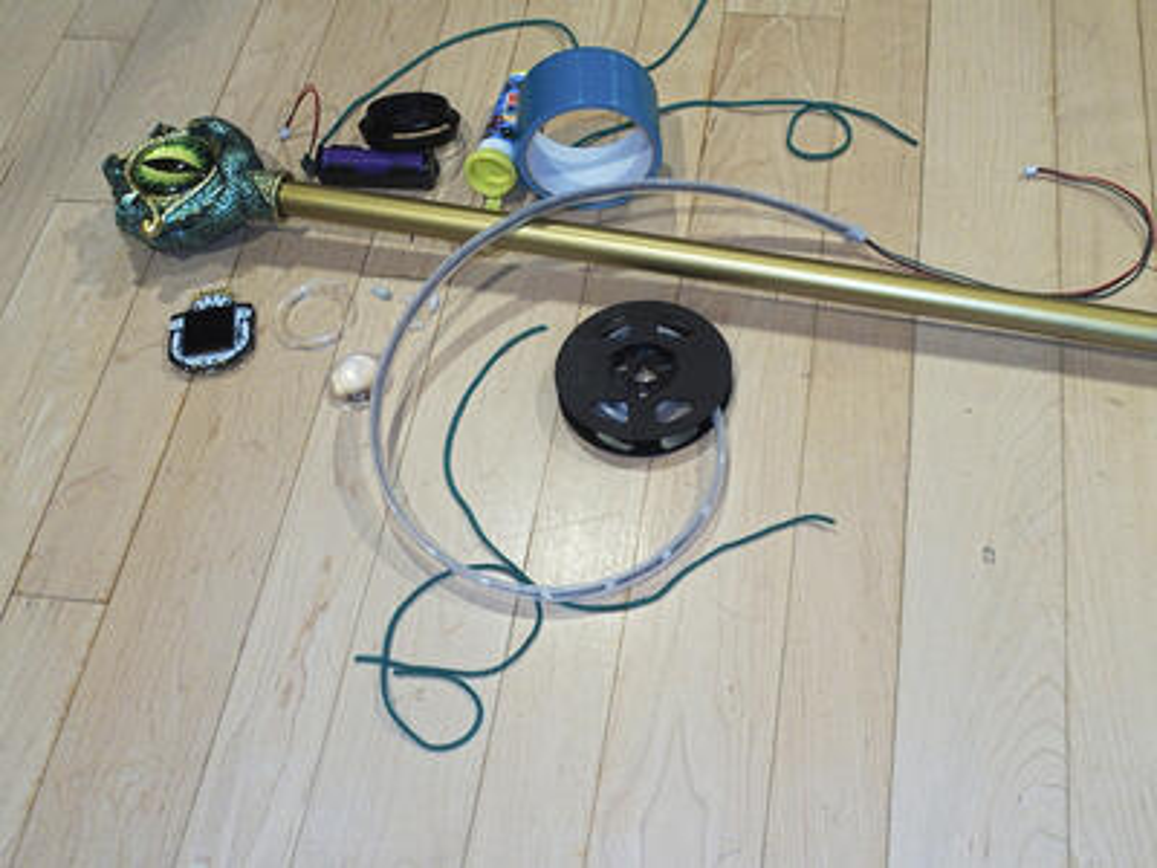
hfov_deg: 49.0
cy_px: 434
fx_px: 1270
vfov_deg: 37.7
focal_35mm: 38
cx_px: 578
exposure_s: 1/40
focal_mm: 8.1
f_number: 2.8
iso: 400
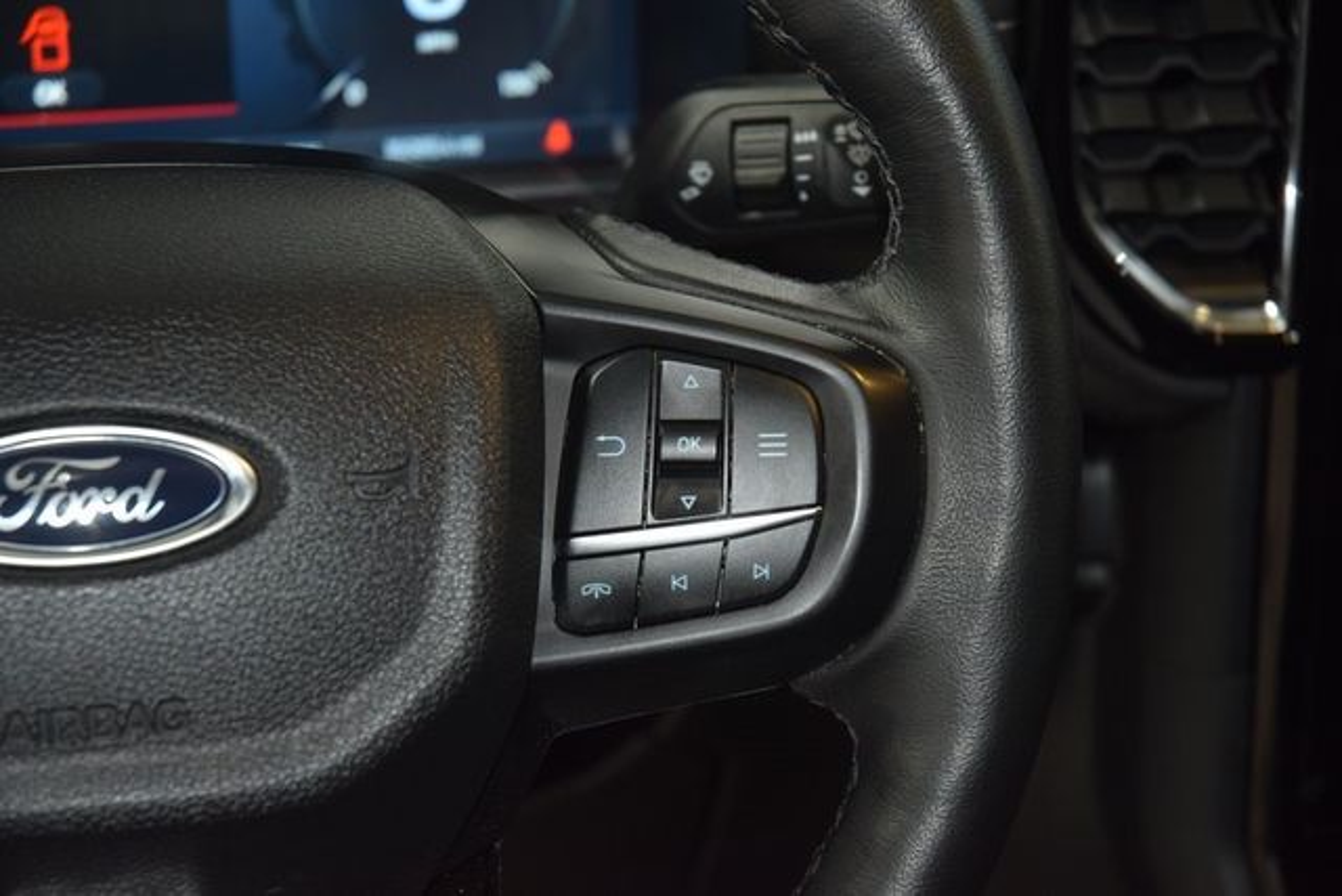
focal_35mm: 105
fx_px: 3915
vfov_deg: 13.0
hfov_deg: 19.5
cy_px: 448
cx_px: 671
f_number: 4.5
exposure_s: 1/40
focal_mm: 70
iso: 1250
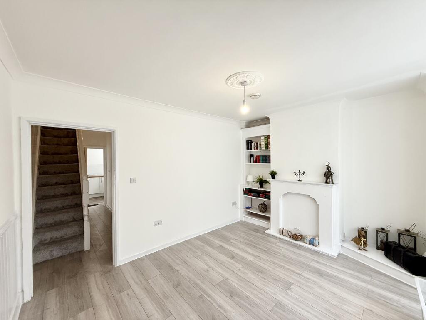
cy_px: 160
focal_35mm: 14
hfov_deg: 102.1
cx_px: 213
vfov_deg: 85.7
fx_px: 172
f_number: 2.2
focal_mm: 2.22
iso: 160
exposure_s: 1/100
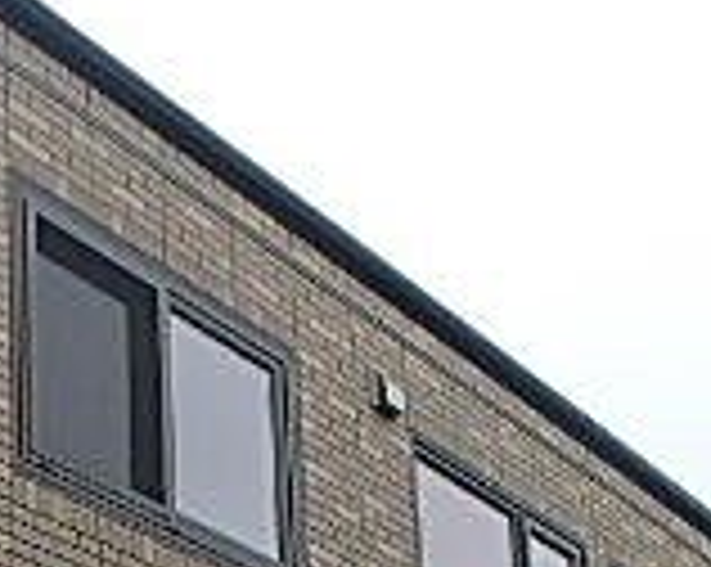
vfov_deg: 15.9
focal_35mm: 83
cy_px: 990
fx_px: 1744
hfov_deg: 22.7
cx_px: 144
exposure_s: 1/500
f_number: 3.5
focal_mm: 3.7
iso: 125
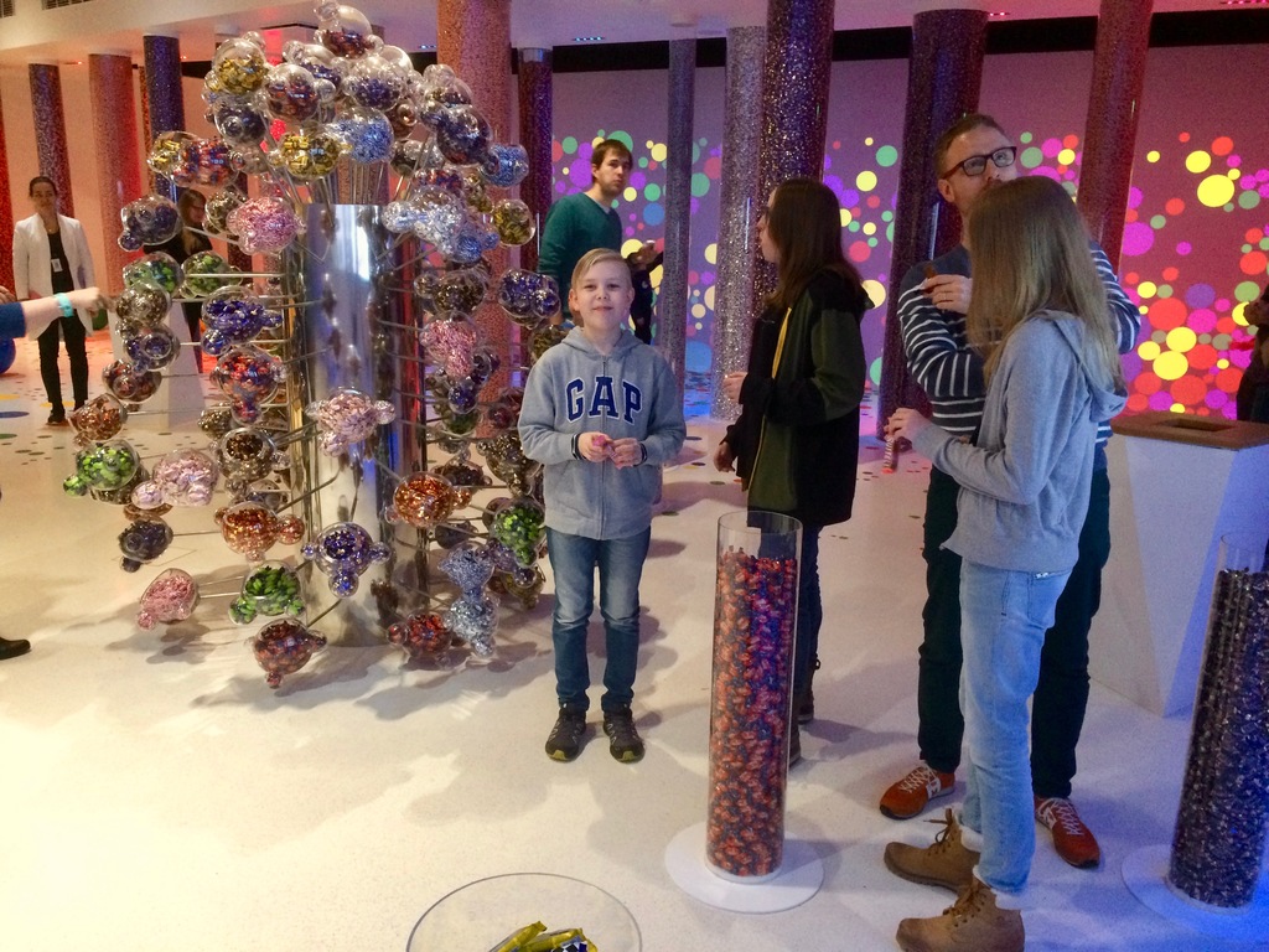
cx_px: 634
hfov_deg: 61.7
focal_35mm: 29
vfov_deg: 48.2
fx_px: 1063
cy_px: 476
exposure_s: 1/33
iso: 320
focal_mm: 4.15
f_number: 2.2
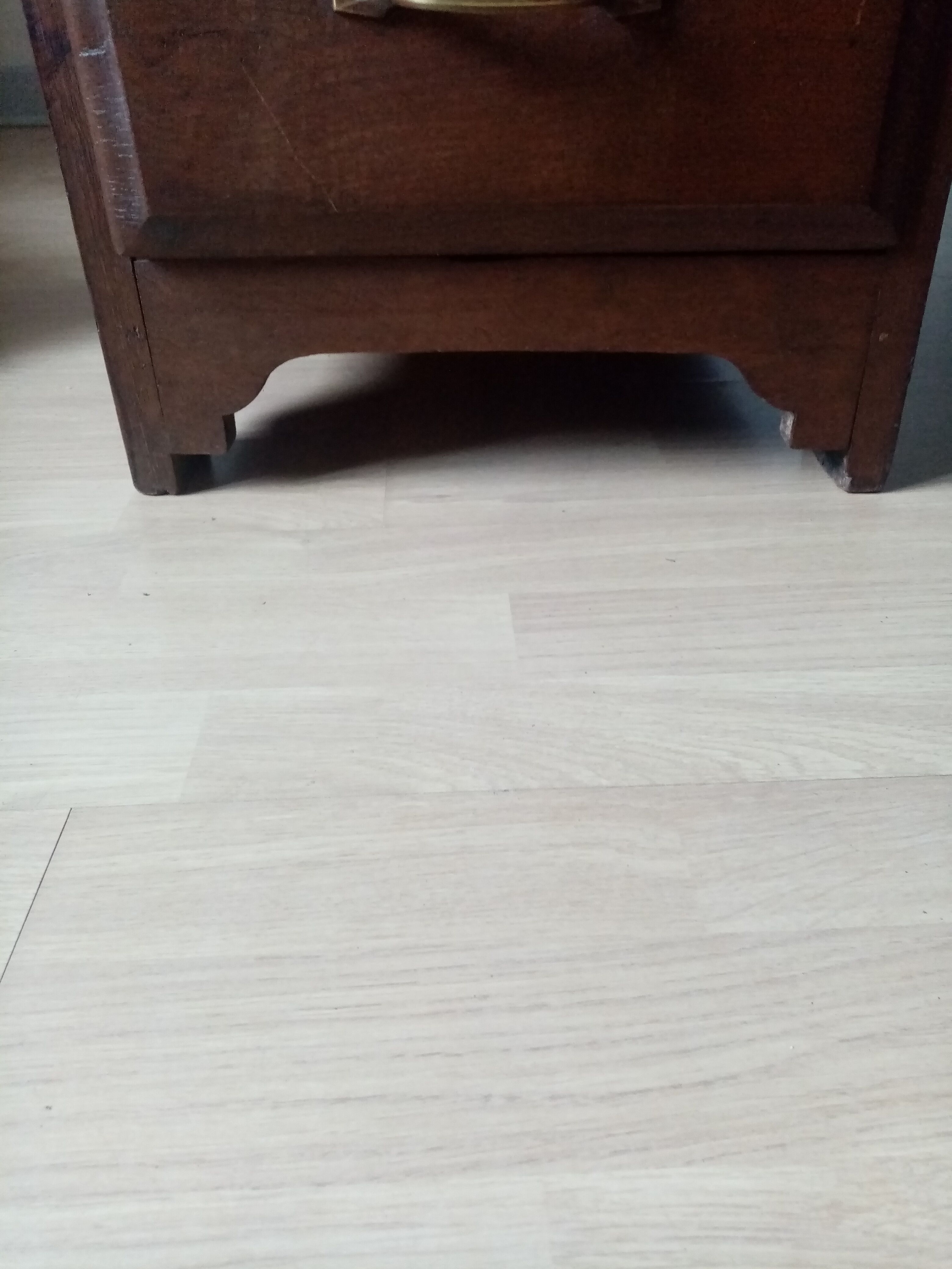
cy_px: 634
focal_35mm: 26
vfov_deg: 67.3
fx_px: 953
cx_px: 476
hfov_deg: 53.1
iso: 720
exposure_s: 1/25
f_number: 1.8
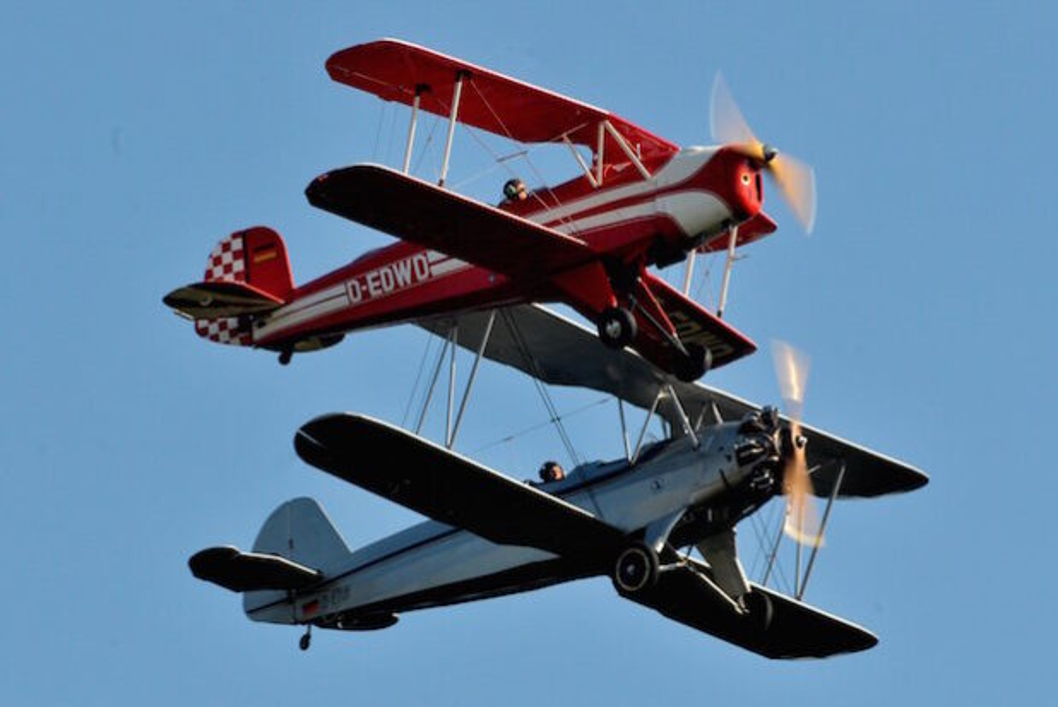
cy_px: 354
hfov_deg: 4.9
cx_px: 529
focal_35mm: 420
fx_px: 12352
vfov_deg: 3.3
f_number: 16
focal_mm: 280
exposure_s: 1/250
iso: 640
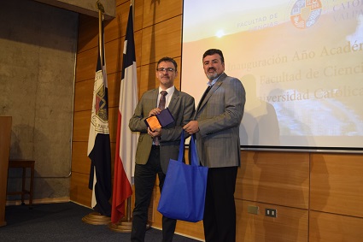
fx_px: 363
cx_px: 182
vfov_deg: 36.8
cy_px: 121
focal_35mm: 36
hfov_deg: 53.2
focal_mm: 24
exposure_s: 1/60
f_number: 4
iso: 1100
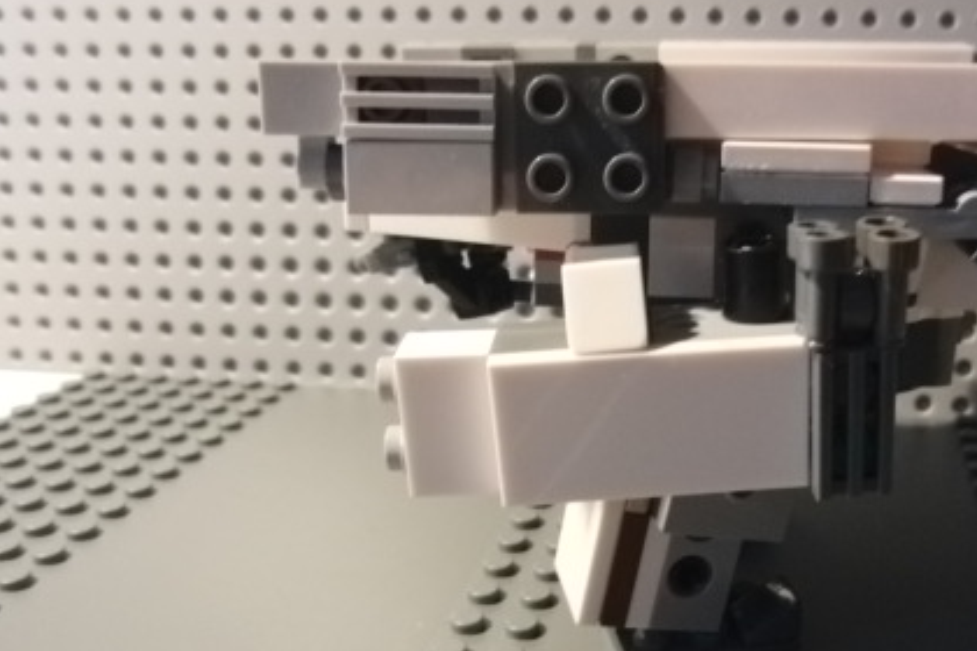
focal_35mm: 38
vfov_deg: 35.0
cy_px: 377
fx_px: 1031
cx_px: 663
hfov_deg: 49.7
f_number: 3.2
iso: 400
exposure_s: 1/15
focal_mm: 4.3
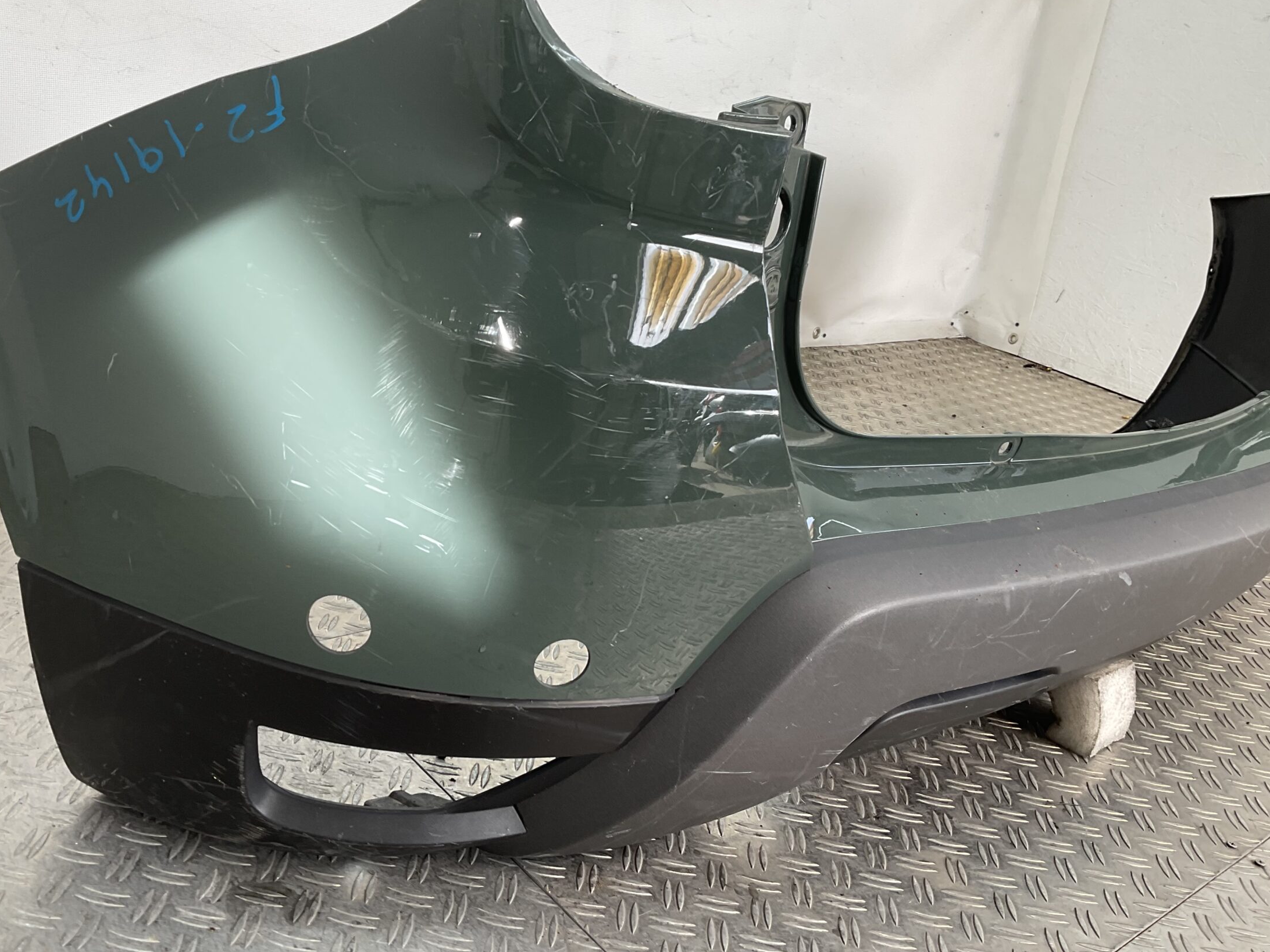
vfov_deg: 41.8
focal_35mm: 34
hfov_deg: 53.7
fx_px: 1247
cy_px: 459
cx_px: 537
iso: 16
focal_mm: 3
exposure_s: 1/116
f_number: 1.8
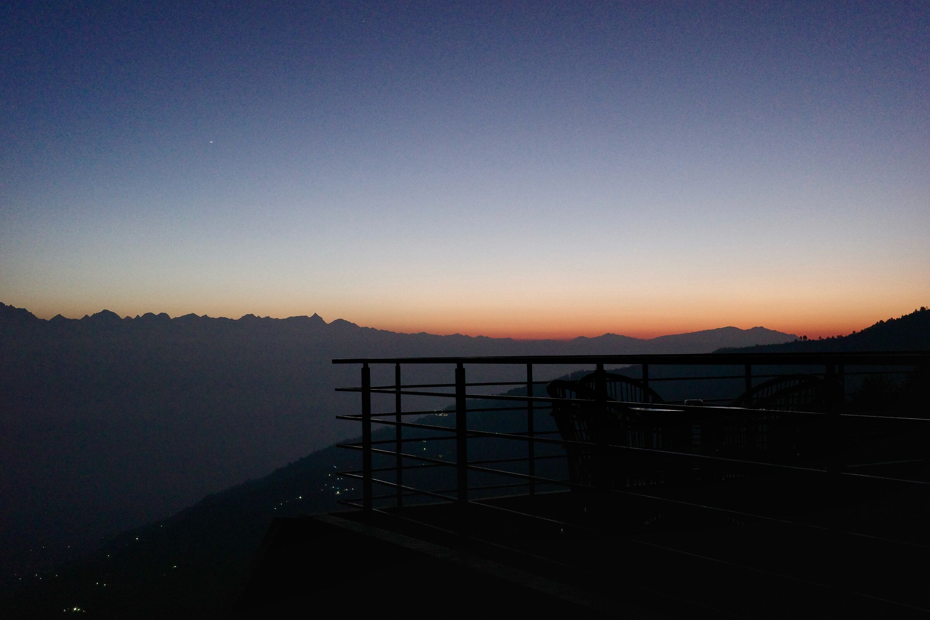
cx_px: 465
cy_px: 310
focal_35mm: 40
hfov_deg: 48.5
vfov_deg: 33.4
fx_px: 1033
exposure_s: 1/2
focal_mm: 26
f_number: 10
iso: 2000
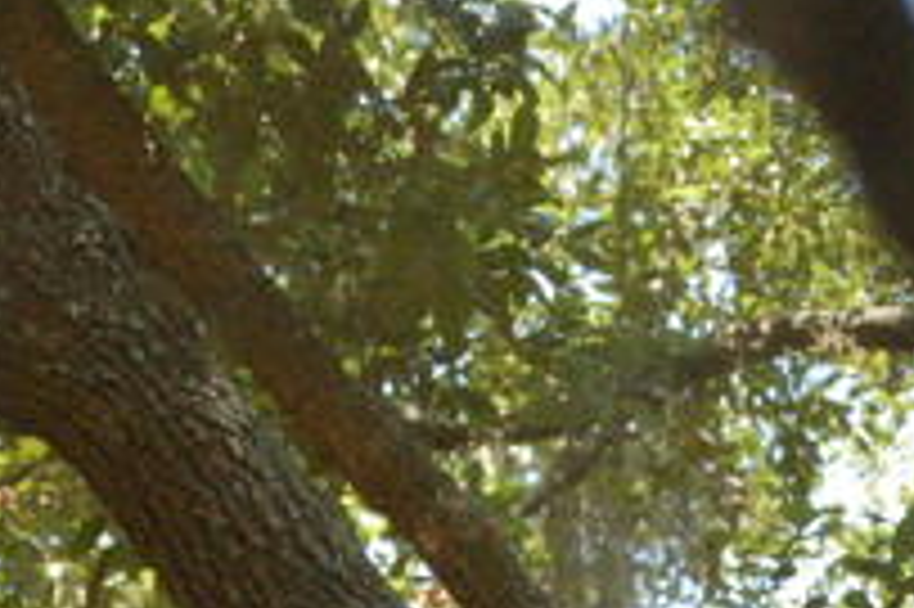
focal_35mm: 463
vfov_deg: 3.0
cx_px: 1117
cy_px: -36
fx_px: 11745
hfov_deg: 4.4
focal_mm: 98
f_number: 6.3
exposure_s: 1/640
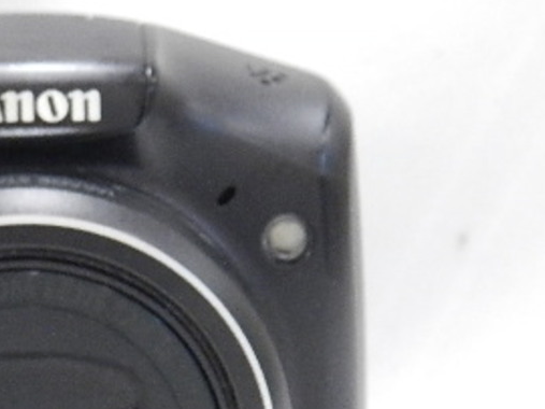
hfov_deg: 9.8
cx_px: -44
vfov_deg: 7.4
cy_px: 418
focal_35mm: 199
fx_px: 3132
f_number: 4.4
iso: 800
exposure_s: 1/25
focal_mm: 14.9
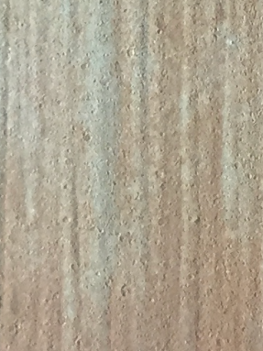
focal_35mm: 194
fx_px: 1966
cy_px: -164
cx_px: 7
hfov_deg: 7.6
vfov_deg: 9.9
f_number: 2.2
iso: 64
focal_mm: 4.15
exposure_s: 1/30
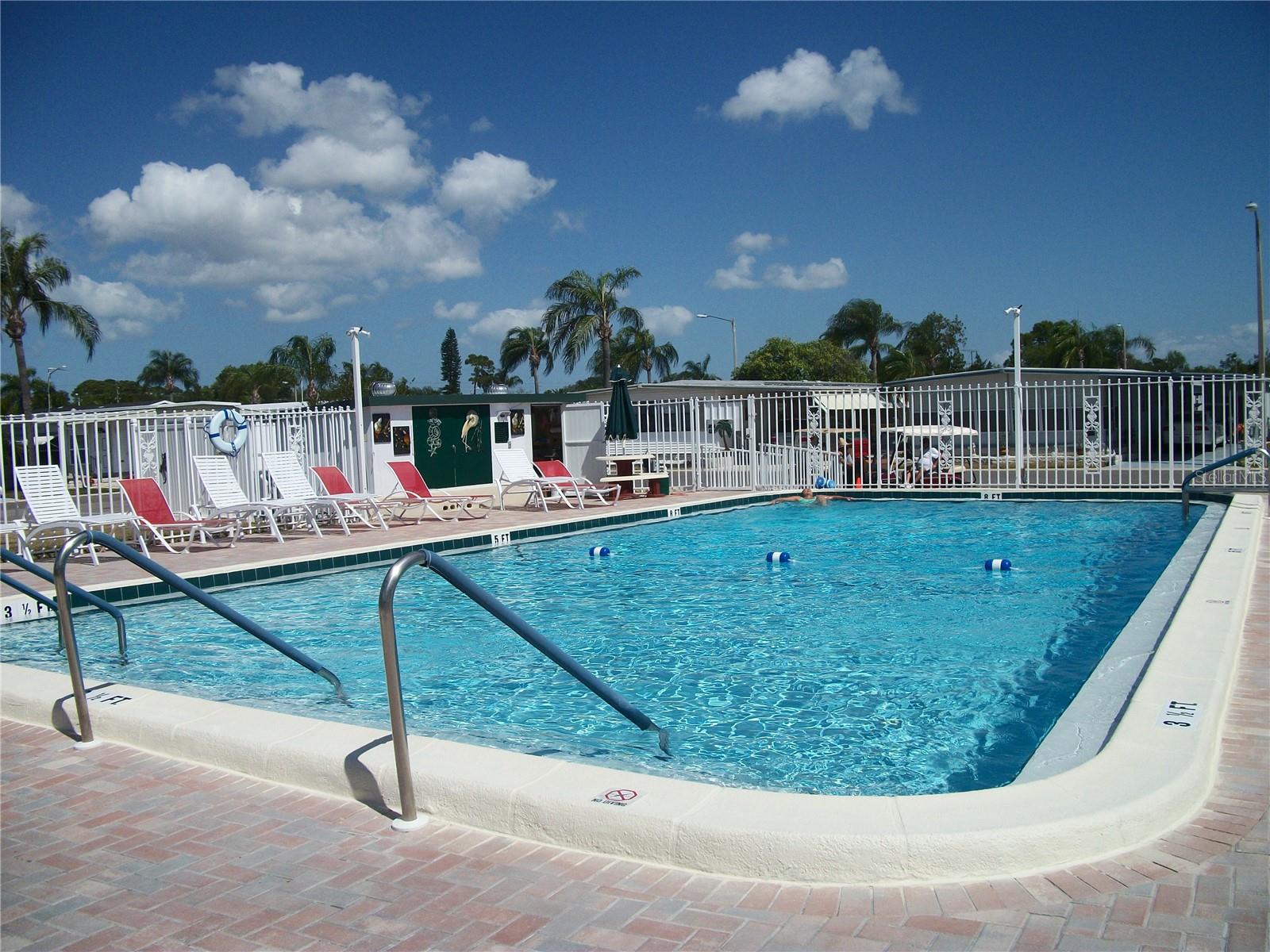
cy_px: 476
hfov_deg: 56.8
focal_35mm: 32
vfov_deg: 44.2
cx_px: 635
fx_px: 1174
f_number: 8.8
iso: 80
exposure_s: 1/500
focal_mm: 5.7
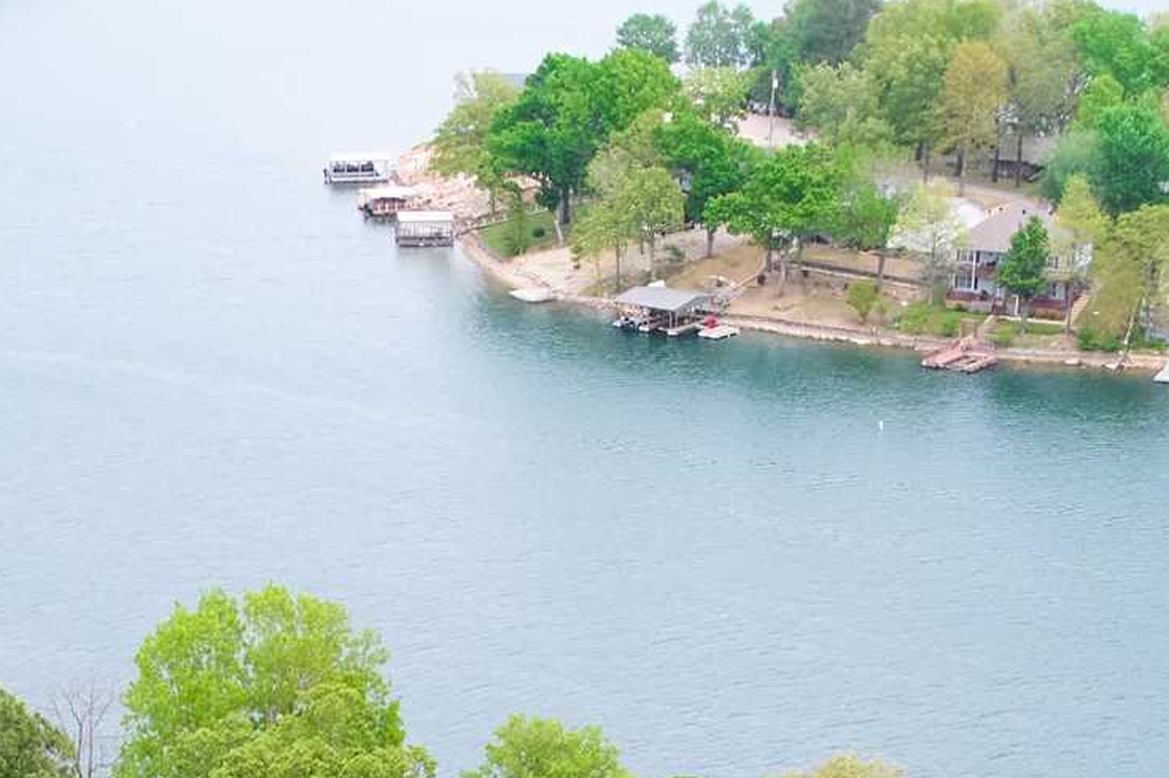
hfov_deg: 22.0
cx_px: 323
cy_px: 1138
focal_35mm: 92
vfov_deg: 14.0
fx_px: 2985
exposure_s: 1/640
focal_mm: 8.38
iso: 100
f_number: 2.8
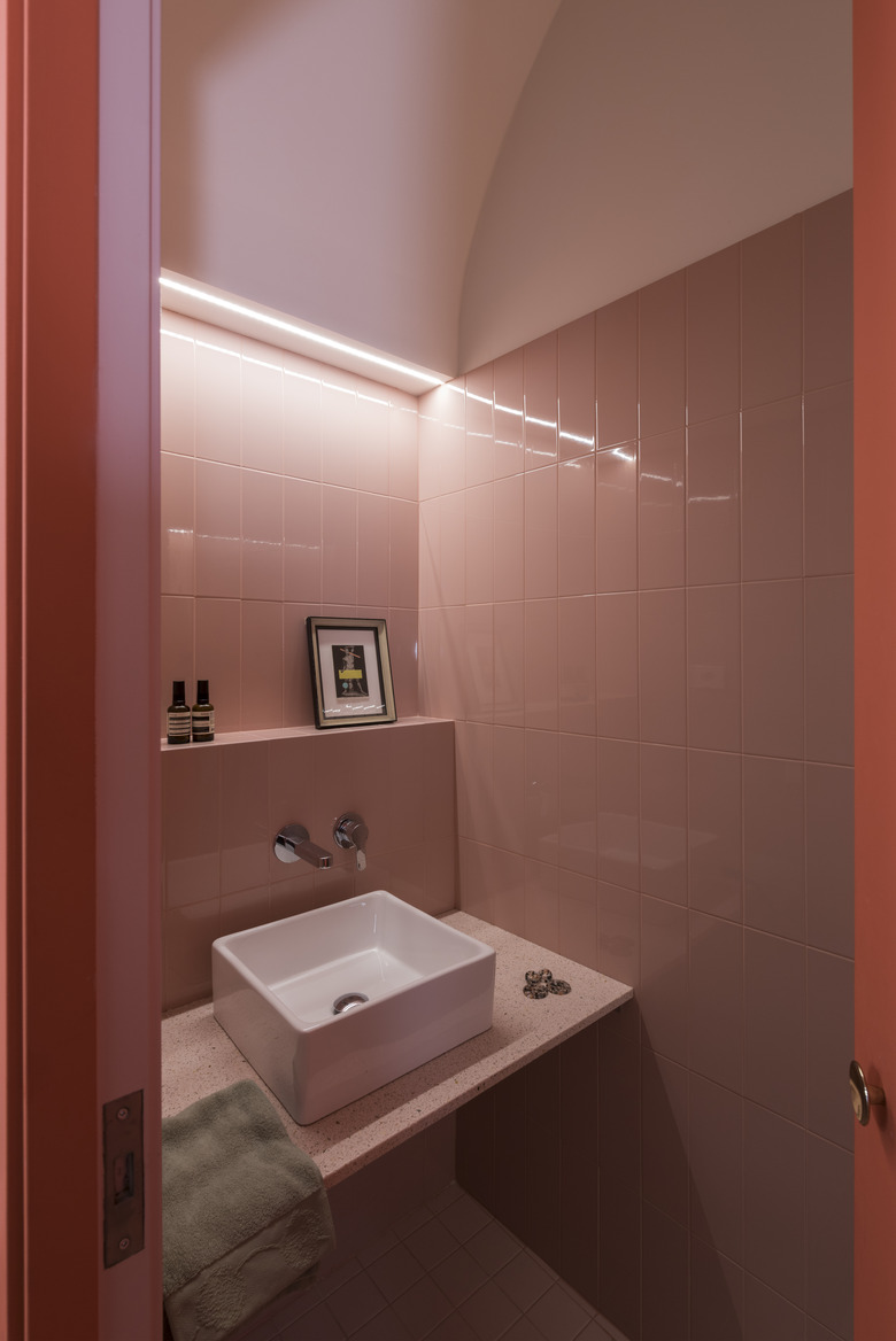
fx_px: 597
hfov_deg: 73.8
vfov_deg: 96.7
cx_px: 448
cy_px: 670
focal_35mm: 16
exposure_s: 1.6
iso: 125
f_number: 10
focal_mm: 16
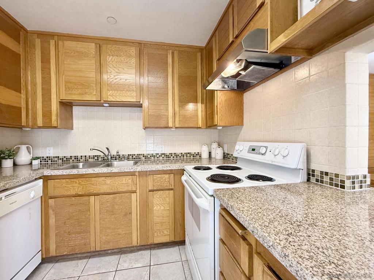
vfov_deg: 85.7
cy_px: 140
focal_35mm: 14
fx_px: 151
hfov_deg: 102.1
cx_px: 187
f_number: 2.2
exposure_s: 1/60
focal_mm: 2.22
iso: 200
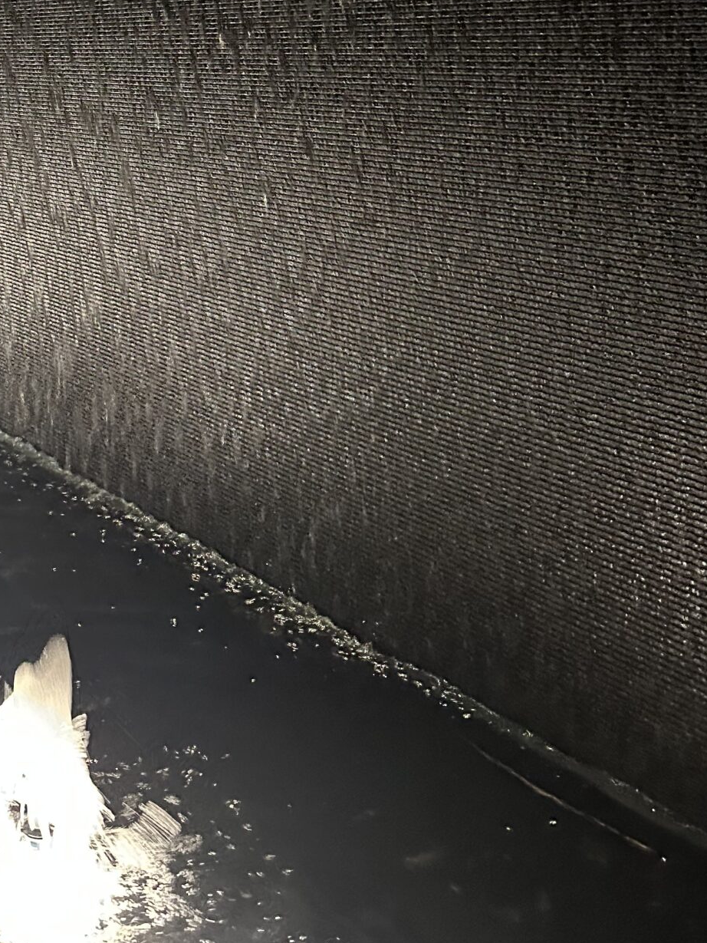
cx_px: -20
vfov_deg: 35.3
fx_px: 1361
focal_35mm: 50
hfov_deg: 27.3
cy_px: 50
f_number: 1.78
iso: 1250
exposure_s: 1/30
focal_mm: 6.86
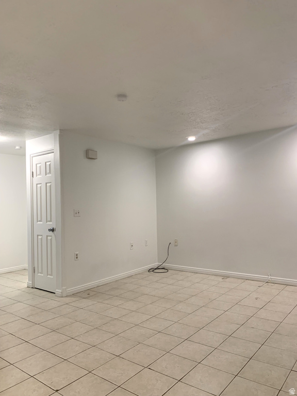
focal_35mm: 26
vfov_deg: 67.3
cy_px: 198
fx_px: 297
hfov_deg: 53.1
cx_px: 148
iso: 100
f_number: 1.8
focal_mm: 4.25
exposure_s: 1/60
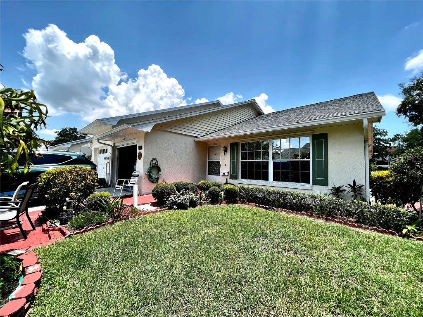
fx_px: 159
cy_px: 158
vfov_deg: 89.9
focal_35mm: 13
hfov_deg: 106.2
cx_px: 212
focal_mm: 1.57
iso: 32
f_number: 1.8
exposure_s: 1/576
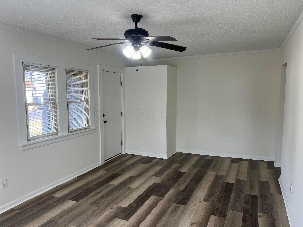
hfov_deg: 67.3
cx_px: 152
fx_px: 228
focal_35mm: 26
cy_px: 114
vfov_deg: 53.1
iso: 64
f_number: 1.5
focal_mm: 5.7
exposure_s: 1/170
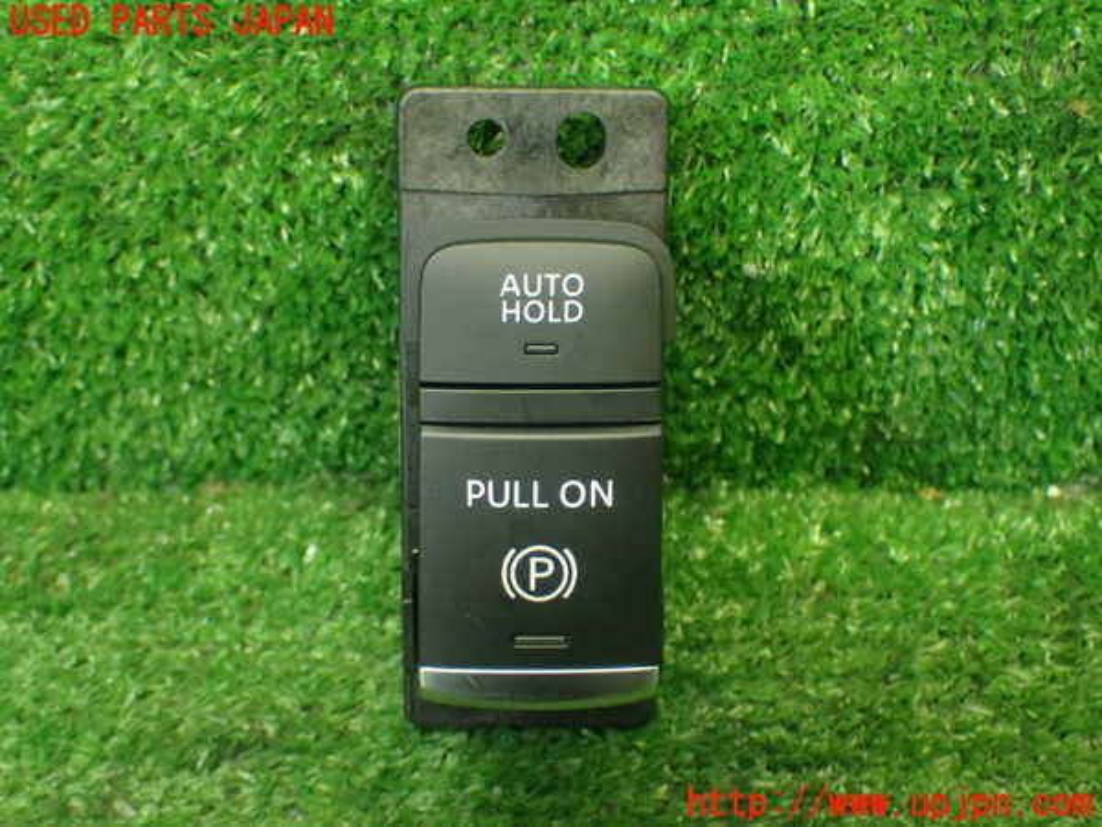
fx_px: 1719
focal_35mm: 54
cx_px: 551
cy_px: 414
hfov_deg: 35.5
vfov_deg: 27.0
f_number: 3.3
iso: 800
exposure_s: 1/50
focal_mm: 9.65
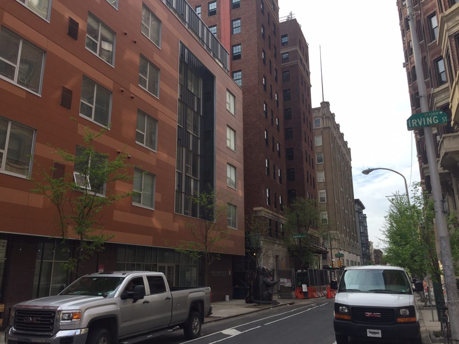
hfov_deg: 61.7
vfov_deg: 48.2
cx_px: 230
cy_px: 172
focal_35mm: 29
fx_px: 385
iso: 32
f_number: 2.2
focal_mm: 4.15
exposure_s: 1/1319
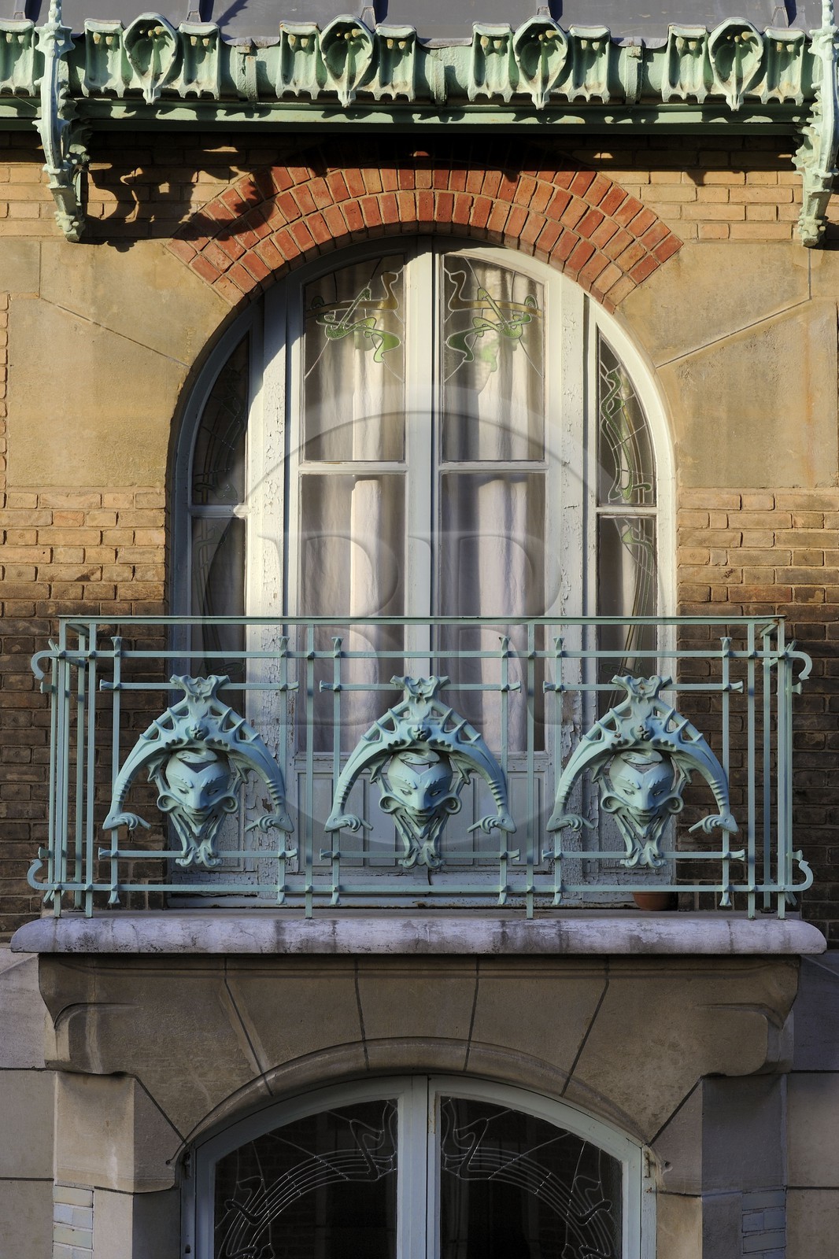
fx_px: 2448
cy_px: 630
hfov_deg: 19.4
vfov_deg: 28.8
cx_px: 420
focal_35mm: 70
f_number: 10
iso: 200
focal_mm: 70
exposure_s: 1/160
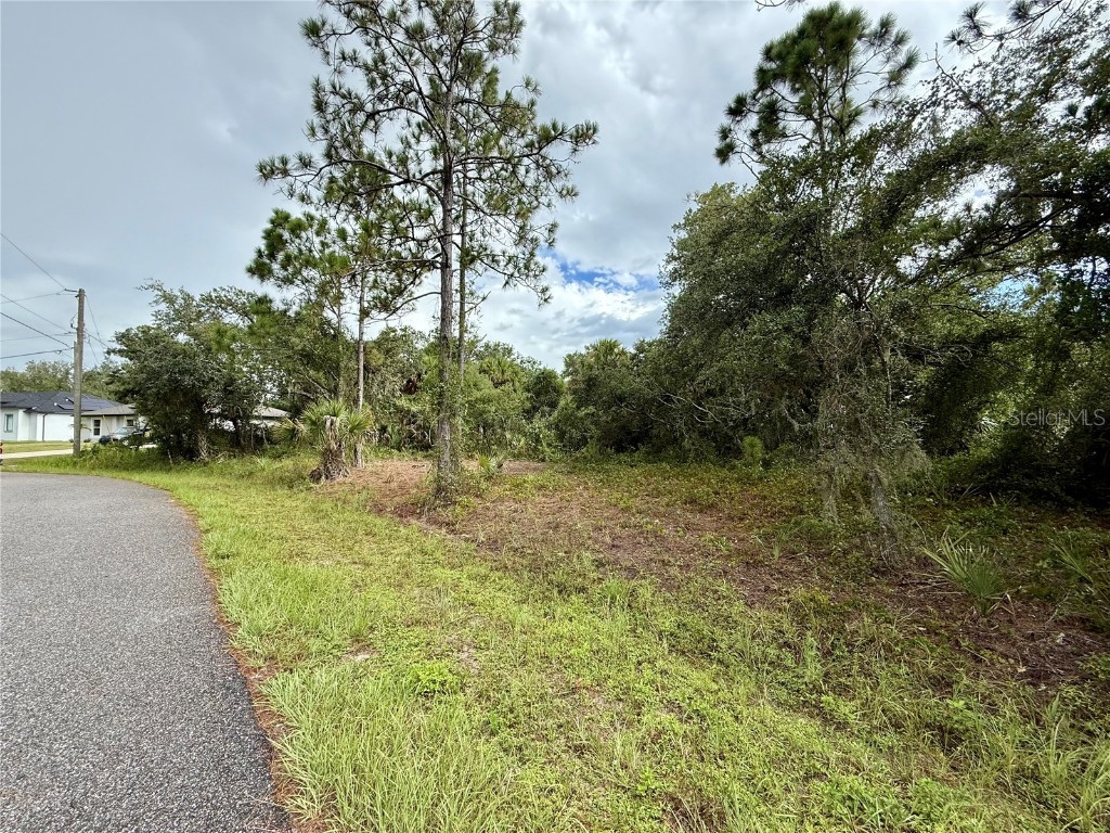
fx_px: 449
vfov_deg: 85.7
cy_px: 416
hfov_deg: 102.1
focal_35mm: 14
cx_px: 555
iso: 64
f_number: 2.2
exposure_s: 1/841
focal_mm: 2.22
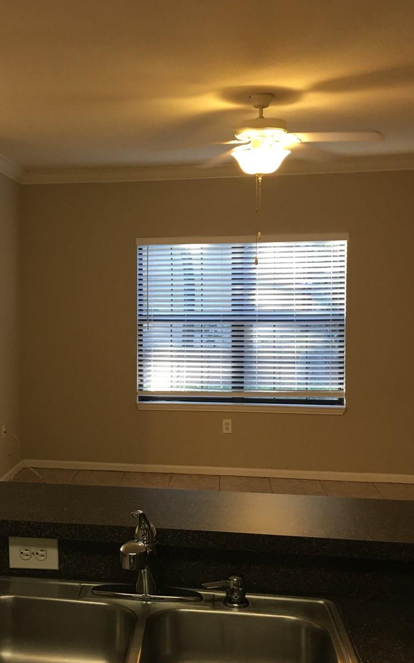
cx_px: 81
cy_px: 330
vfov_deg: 47.2
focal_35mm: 42
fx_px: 758
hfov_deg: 29.8
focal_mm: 4.15
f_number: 2.2
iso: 32
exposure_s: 1/15
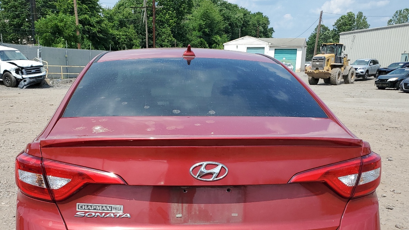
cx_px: 189
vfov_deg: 30.2
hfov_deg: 52.7
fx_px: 412
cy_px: 192
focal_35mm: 38
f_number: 1.5
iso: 50
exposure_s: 1/3333
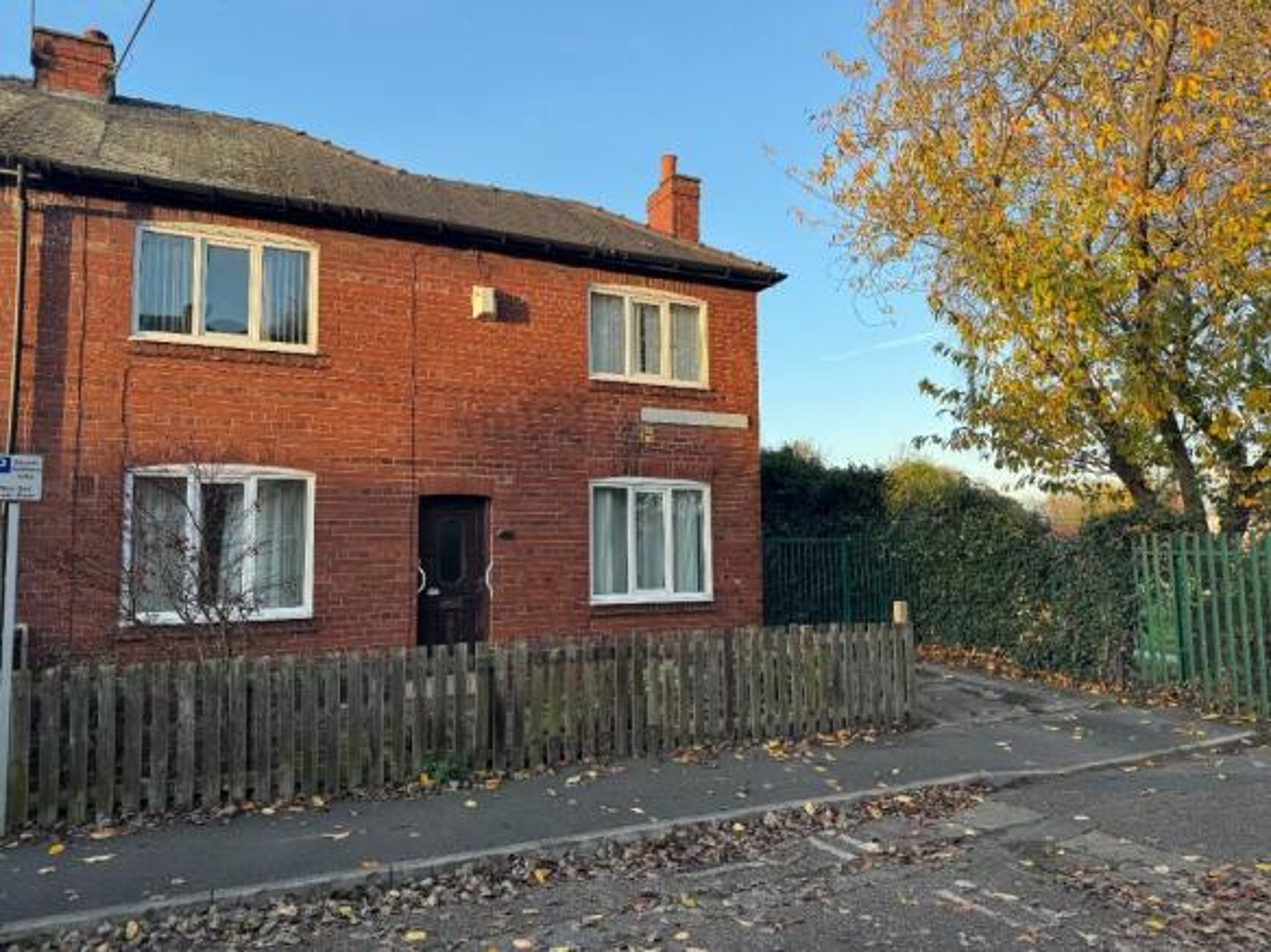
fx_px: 881
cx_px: 636
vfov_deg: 56.8
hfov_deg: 71.6
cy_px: 476
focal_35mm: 24
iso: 80
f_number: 1.78
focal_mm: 6.76
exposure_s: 1/627
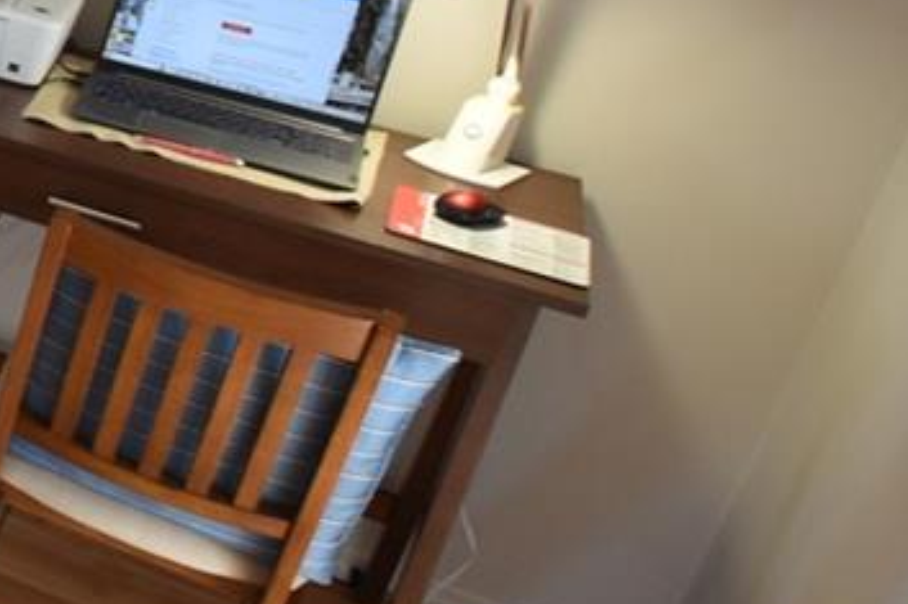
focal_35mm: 68
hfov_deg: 16.8
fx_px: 1714
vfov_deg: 19.4
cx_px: -1101
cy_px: -8
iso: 400
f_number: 4.5
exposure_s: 1/80
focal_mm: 10
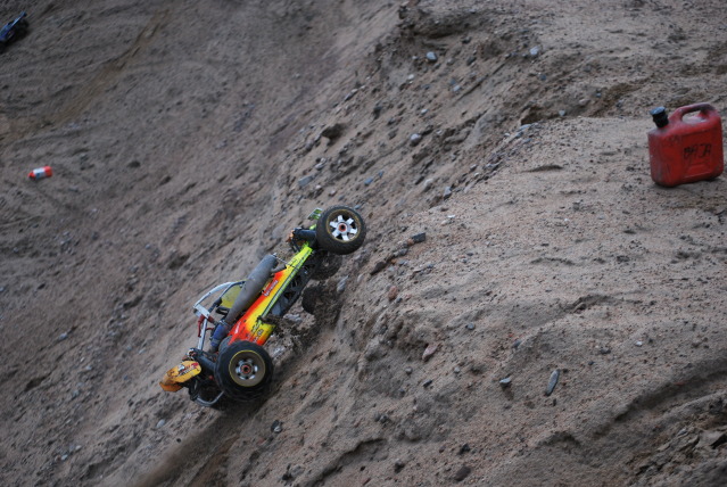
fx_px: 1668
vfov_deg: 16.6
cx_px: 364
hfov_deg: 24.6
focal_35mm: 82
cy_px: 244
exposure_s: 1/500
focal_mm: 55
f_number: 4
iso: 450
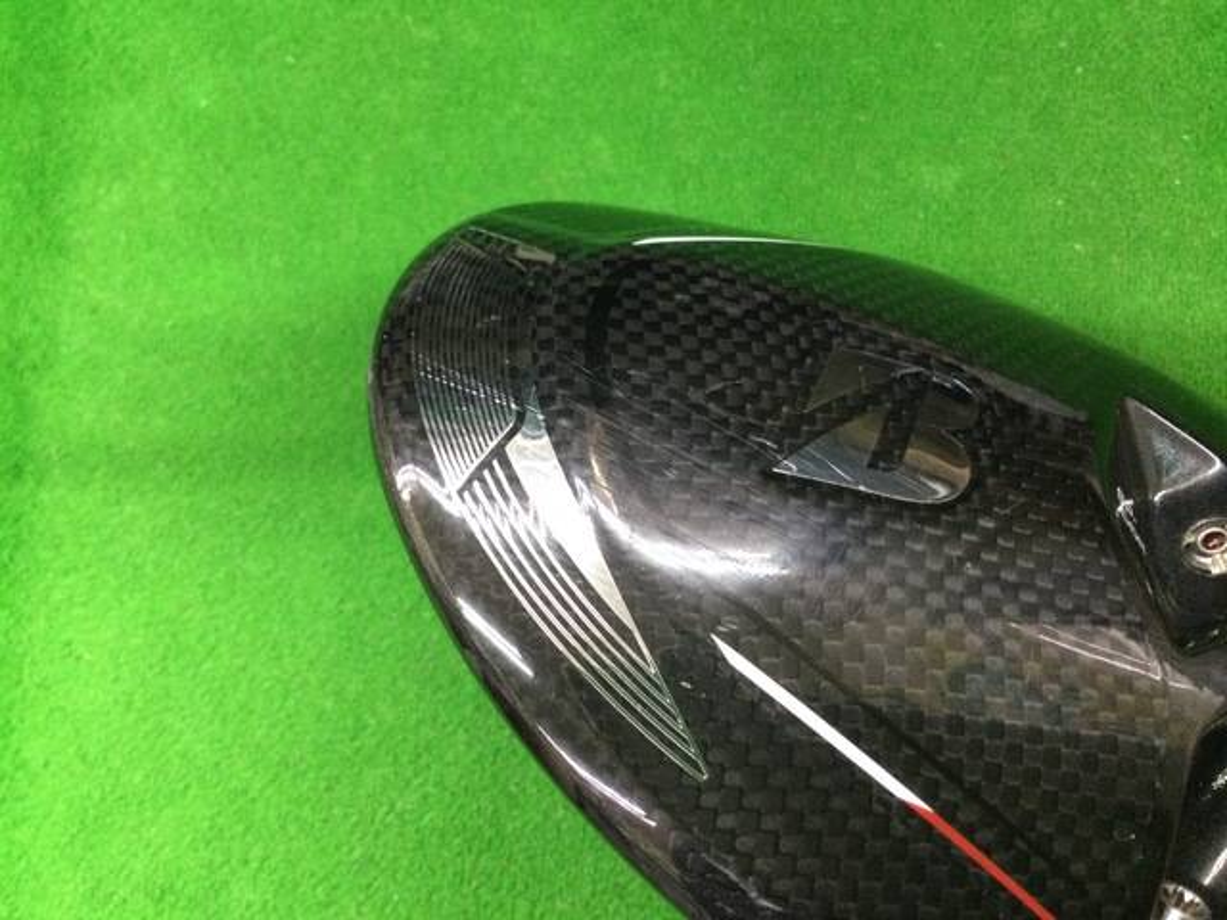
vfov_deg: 45.4
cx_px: 614
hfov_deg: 58.4
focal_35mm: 31
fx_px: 1099
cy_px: 460
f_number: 2.4
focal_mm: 3.3
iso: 200
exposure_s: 1/24
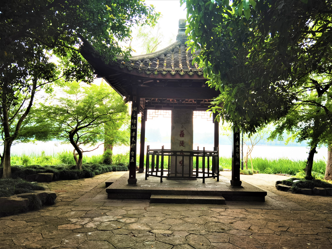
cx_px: 166
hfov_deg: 65.3
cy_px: 124
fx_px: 259
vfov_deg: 51.4
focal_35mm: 27
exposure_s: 1/320
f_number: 1.9
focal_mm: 6.71
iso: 50
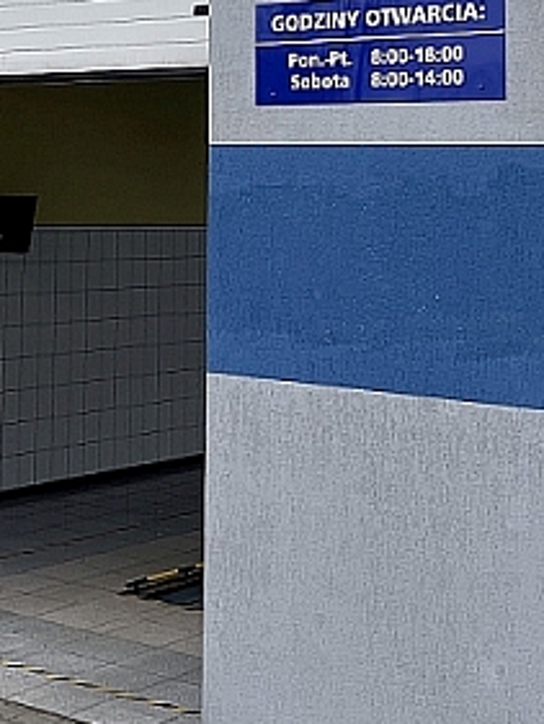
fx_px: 1654
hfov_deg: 18.5
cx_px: 95
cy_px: -23
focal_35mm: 79
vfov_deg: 23.5
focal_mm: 5.7
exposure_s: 1/3831
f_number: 1.5
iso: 50
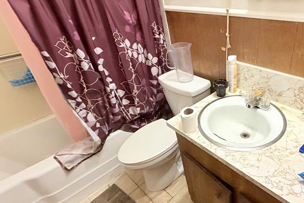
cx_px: 222
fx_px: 186
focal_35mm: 22
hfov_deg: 73.8
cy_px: 103
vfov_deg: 57.2
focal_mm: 2.22
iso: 500
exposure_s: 1/60
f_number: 2.2
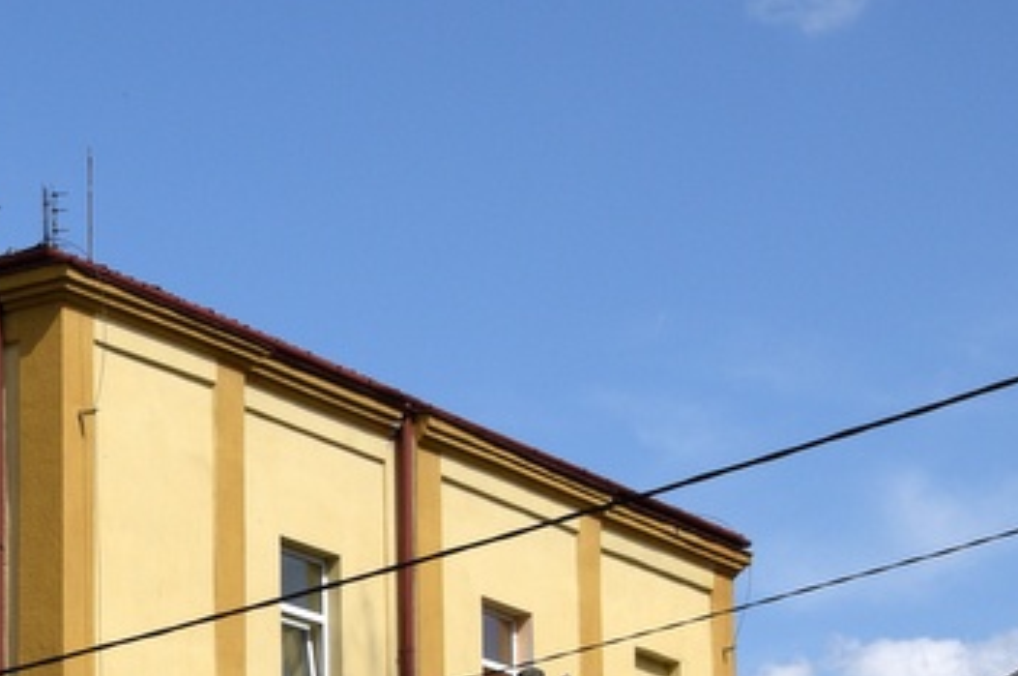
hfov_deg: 18.3
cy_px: 796
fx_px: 2965
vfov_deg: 12.7
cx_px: -273
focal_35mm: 105
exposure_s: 1/500
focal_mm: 24
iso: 200
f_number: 11
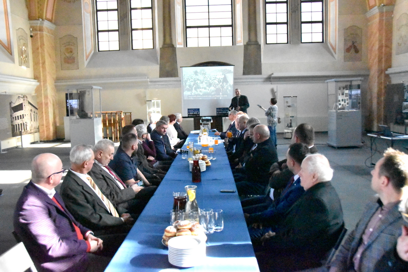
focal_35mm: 33
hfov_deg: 57.2
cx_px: 204
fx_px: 374
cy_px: 136
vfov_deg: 40.0
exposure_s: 1/4000
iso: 25600
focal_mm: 22
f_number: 3.8
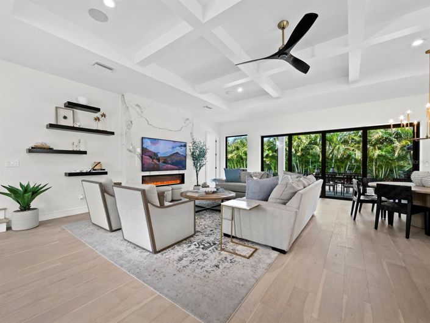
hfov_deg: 102.1
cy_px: 162
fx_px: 174
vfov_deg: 85.7
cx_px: 215
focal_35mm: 14
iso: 320
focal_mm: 7
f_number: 11
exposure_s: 1/2
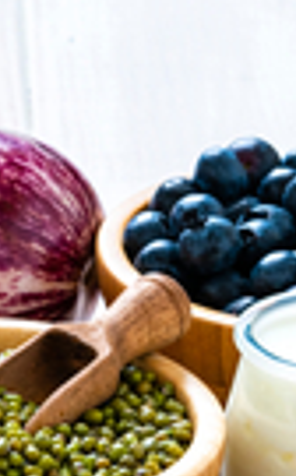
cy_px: 652
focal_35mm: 409
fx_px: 5296
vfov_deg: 5.1
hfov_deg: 3.2
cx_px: -127
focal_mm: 90
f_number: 13
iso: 200
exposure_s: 1/100
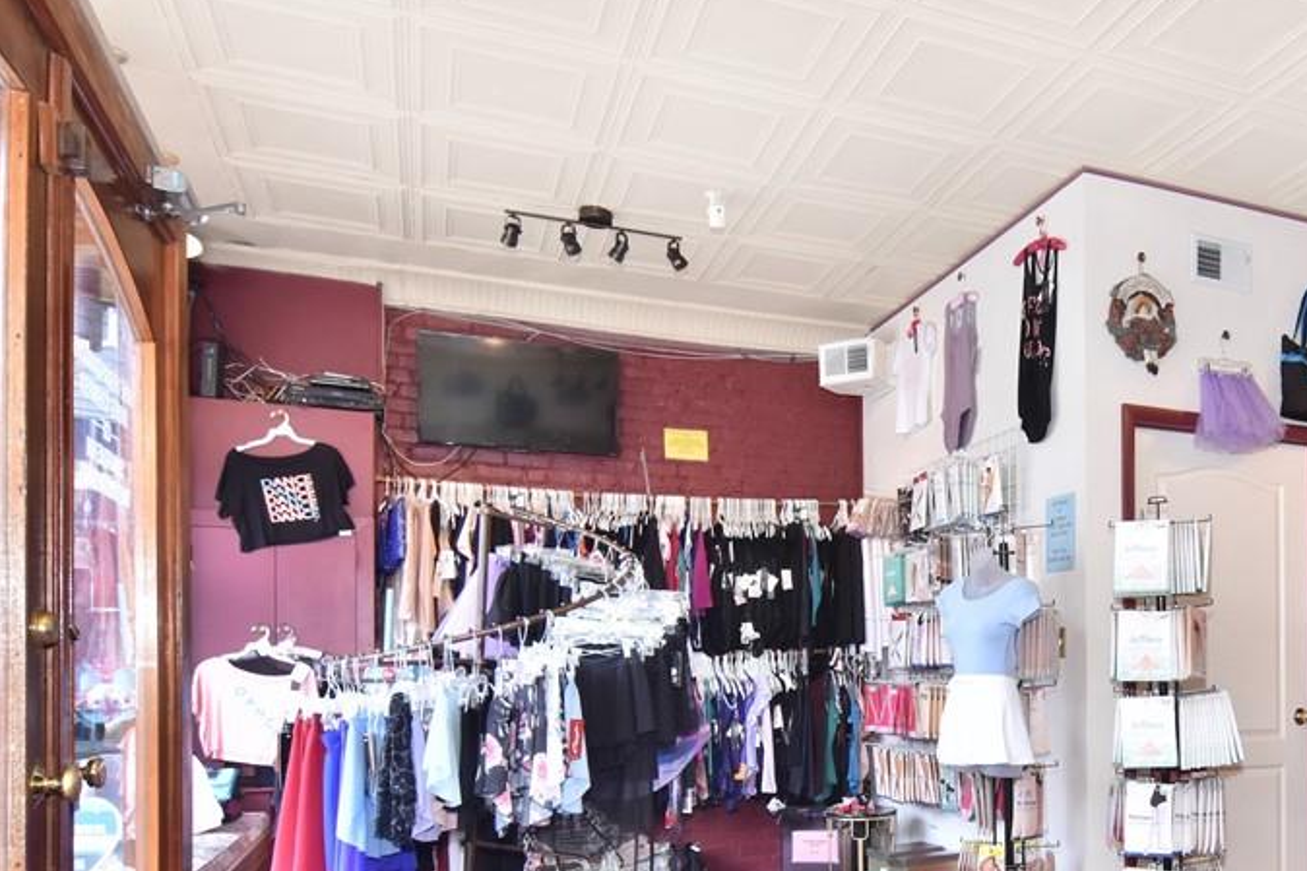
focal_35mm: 29
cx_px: 987
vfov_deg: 43.4
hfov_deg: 60.1
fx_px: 1053
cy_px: 658
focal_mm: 12
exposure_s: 1/50
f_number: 11
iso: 800
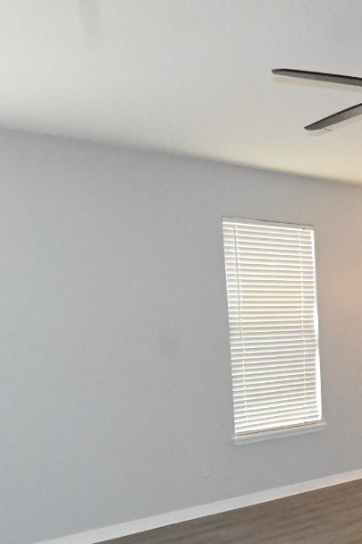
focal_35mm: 40
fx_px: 604
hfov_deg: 29.5
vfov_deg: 46.4
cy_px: 419
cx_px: 415
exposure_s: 1/200
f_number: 8
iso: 10000
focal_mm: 10
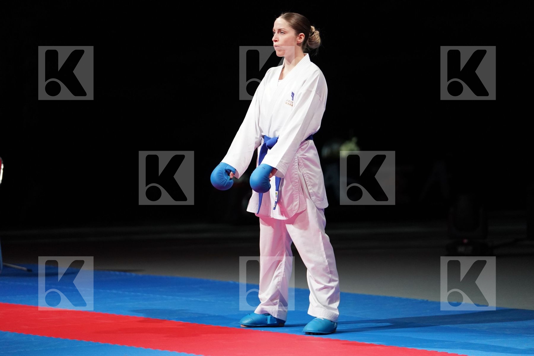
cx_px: 267
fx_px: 2254
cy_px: 178
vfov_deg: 9.0
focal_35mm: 152
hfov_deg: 13.5
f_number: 2.8
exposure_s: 1/1000
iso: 4000
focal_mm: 152
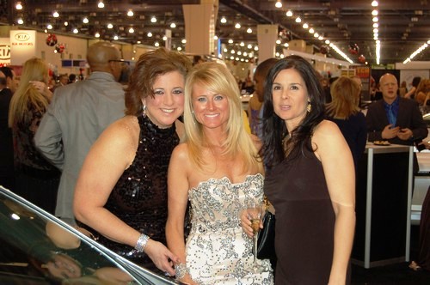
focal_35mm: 60
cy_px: 142
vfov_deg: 22.6
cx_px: 215
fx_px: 716
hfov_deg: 33.4
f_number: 5
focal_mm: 40
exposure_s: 1/60
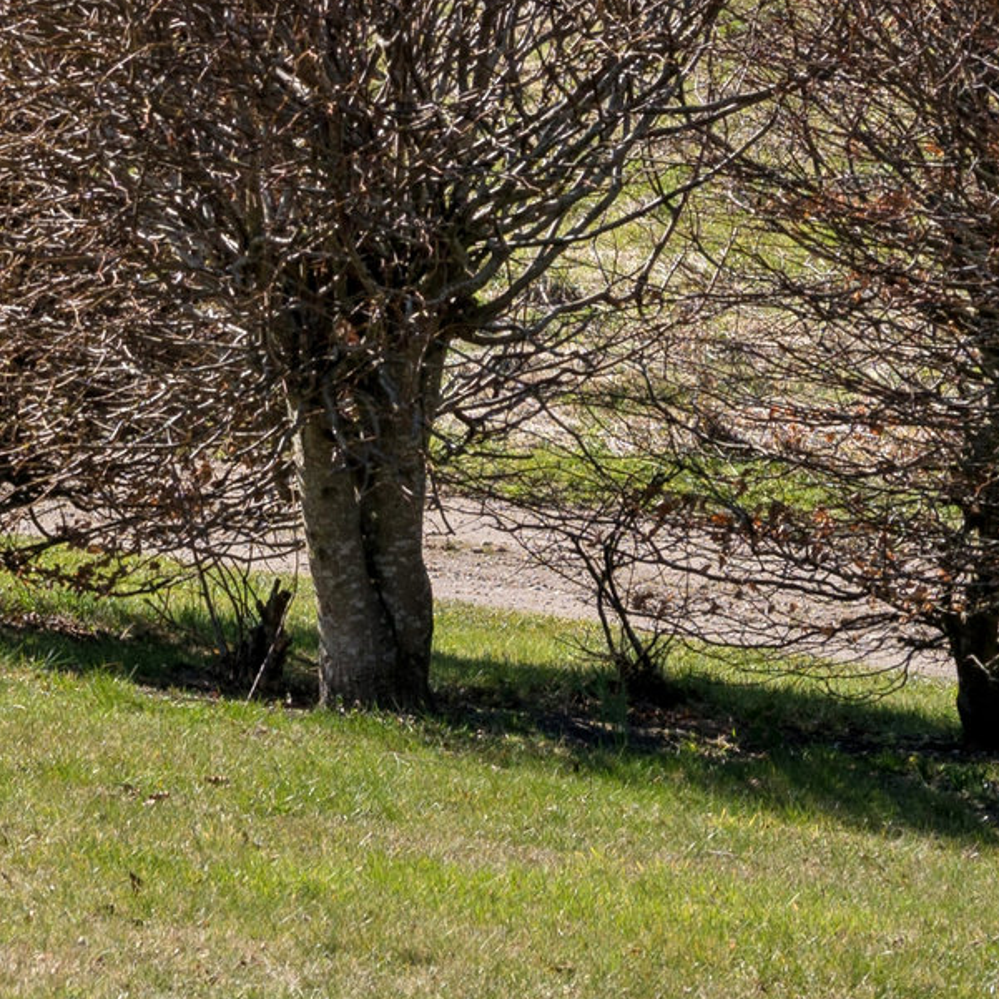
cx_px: -1257
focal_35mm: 225
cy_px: -568
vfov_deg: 7.6
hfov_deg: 7.4
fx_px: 7346
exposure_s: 1/500
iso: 200
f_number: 8
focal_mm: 53
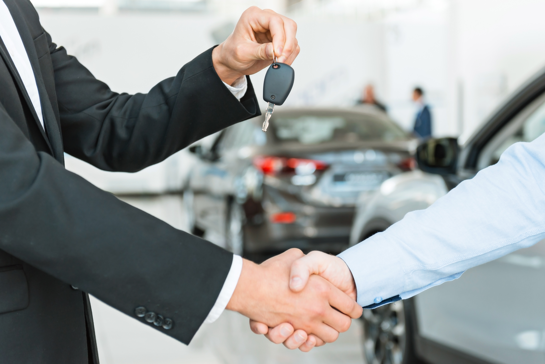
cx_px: 272
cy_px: 182
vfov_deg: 21.9
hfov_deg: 32.4
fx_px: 939
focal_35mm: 62
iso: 400
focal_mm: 62
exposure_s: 1/250
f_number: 3.5
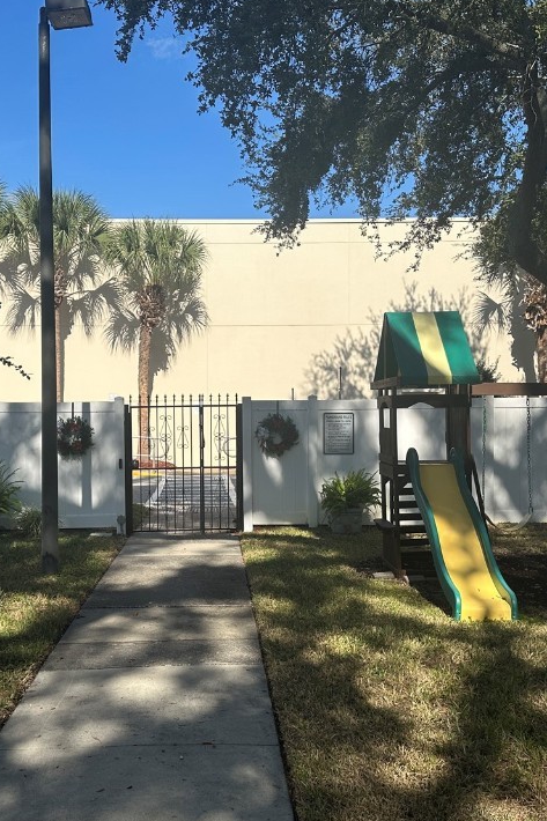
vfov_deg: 53.1
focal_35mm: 36
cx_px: 232
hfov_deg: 36.8
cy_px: 422
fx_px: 821
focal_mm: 6.86
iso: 80
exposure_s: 1/5000
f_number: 1.78
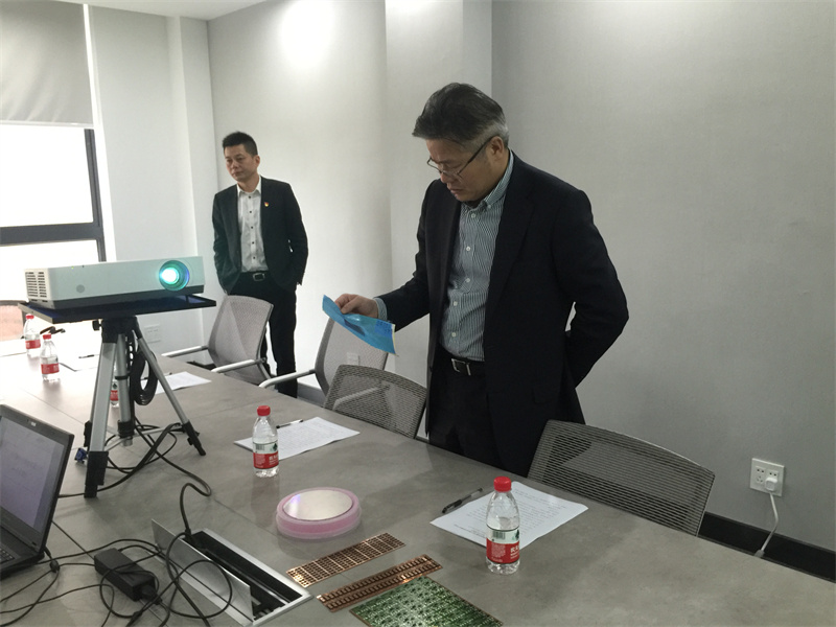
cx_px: 418
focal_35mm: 29
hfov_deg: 61.7
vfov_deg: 48.2
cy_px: 314
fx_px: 700
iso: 100
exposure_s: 1/10
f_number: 2.2
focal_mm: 4.15
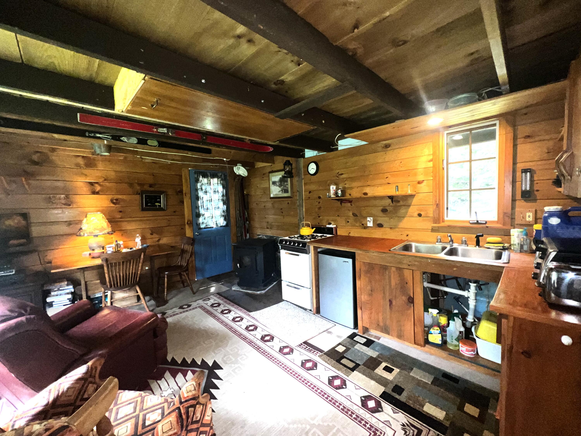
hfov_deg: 106.2
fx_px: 218
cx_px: 290
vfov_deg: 89.9
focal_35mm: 13
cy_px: 218
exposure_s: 1/60
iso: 160
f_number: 1.8
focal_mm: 1.57
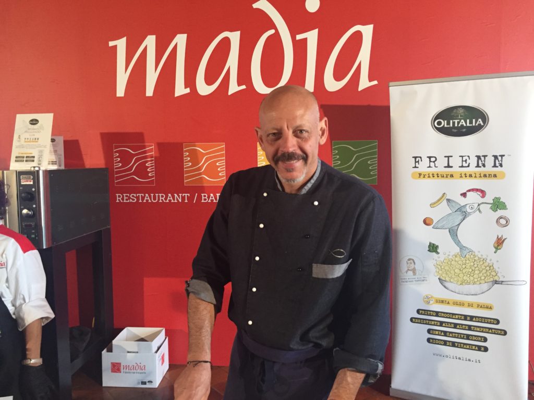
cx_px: 267
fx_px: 447
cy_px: 200
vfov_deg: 48.2
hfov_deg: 61.7
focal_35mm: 29
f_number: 2.2
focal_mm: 4.15
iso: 200
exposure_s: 1/33
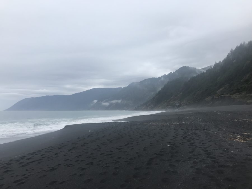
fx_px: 204
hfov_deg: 63.4
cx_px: 126
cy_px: 94
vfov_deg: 49.7
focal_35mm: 28
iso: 20
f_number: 1.8
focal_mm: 3.99
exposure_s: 1/1709
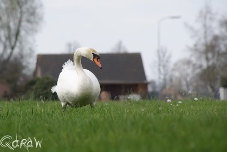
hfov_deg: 6.9
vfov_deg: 4.6
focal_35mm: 300
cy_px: 76
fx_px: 1894
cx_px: 114
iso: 125
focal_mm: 200
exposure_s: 1/320
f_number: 6.3
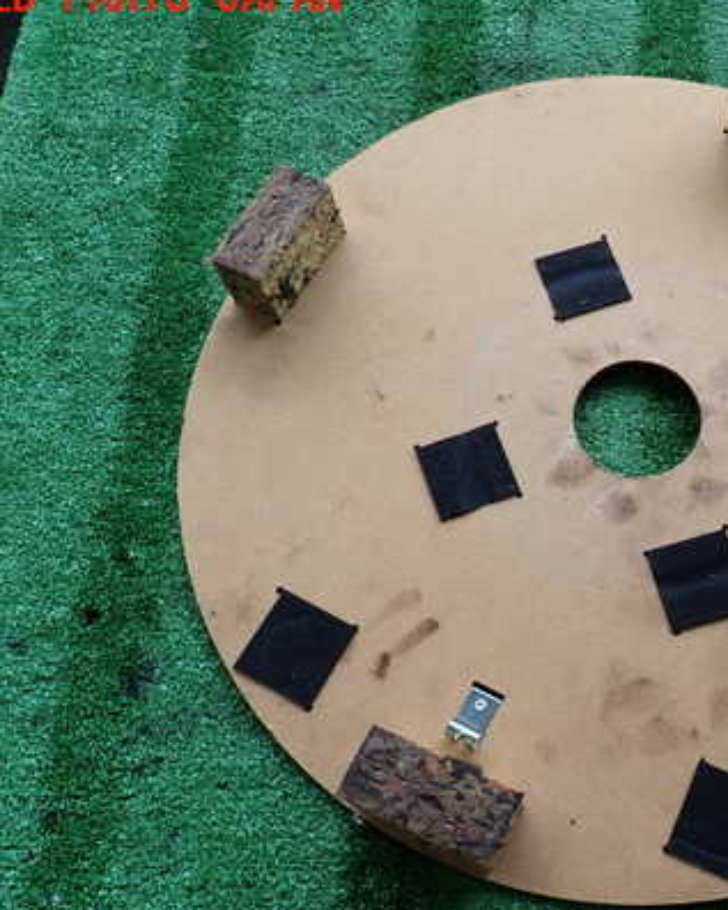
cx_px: 613
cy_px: 485
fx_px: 996
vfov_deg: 49.0
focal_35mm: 37
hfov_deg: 38.2
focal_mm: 4.5
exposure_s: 1/100
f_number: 2.8
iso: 100
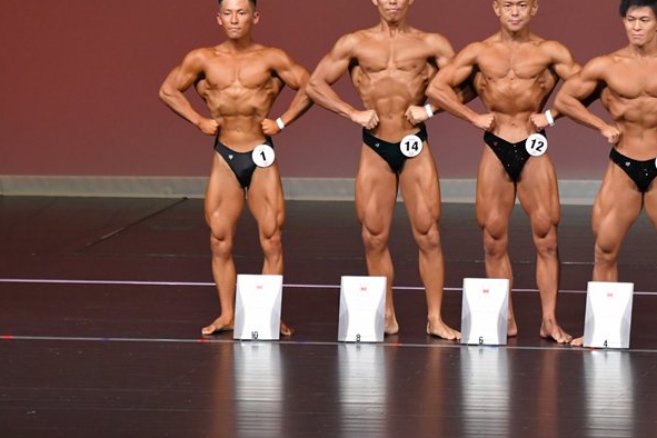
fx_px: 6460
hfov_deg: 5.8
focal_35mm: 354
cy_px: 167
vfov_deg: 3.9
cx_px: 410
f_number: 5.6
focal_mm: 180
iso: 4000
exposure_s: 1/400
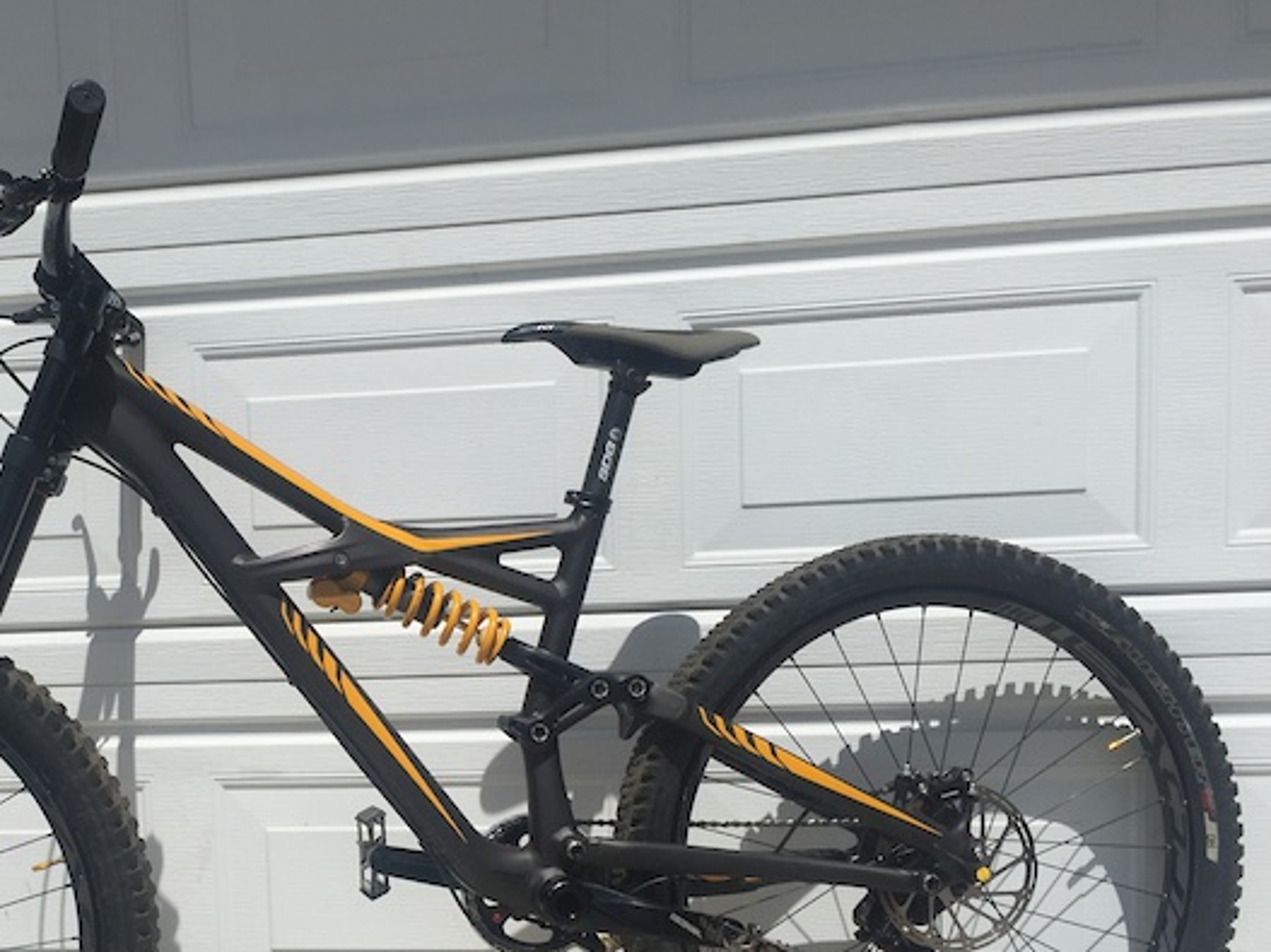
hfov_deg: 41.6
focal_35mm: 44
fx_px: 1615
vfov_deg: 32.3
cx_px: 309
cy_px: 709
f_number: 2.2
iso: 32
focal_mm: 4.15
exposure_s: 1/4405
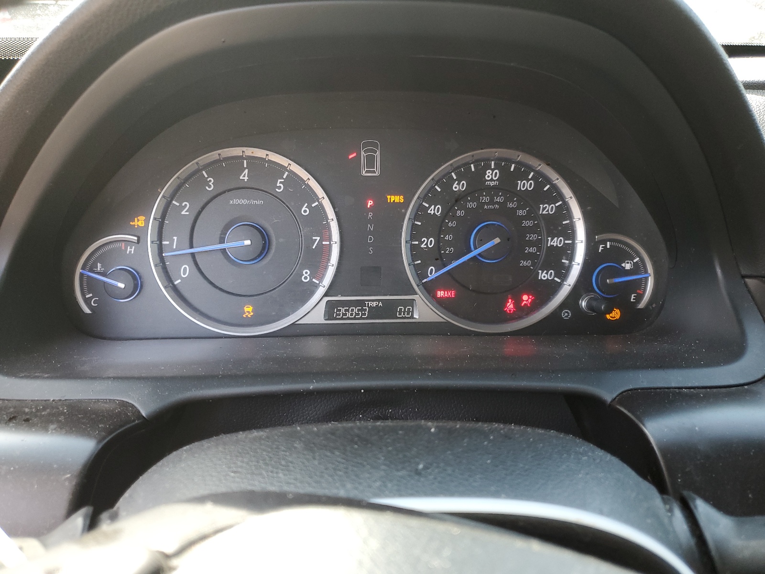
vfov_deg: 53.1
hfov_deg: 67.3
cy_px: 287
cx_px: 382
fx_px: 575
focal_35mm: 26
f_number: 1.5
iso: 76
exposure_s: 1/120
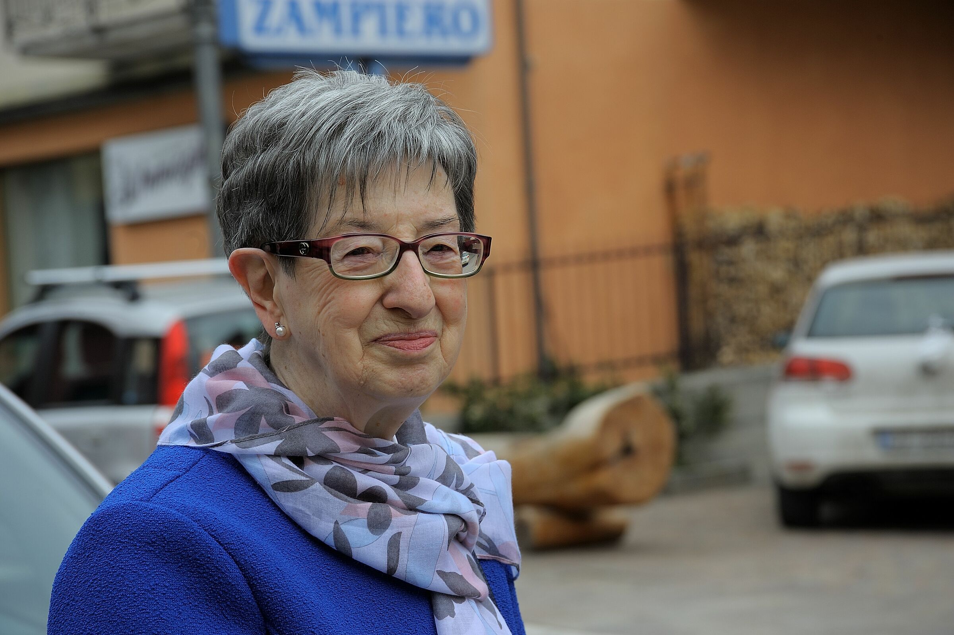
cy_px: 318
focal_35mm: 120
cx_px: 477
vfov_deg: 11.4
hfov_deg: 17.1
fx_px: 3178
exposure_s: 1/160
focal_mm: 120
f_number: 9
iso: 200
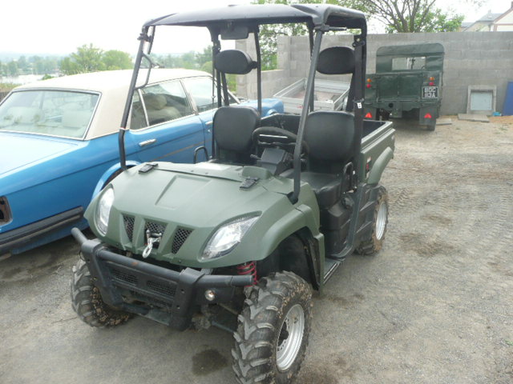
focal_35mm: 28
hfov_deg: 63.4
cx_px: 256
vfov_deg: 49.7
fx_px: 415
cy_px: 192
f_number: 3.3
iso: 100
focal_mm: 4.6
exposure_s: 1/50
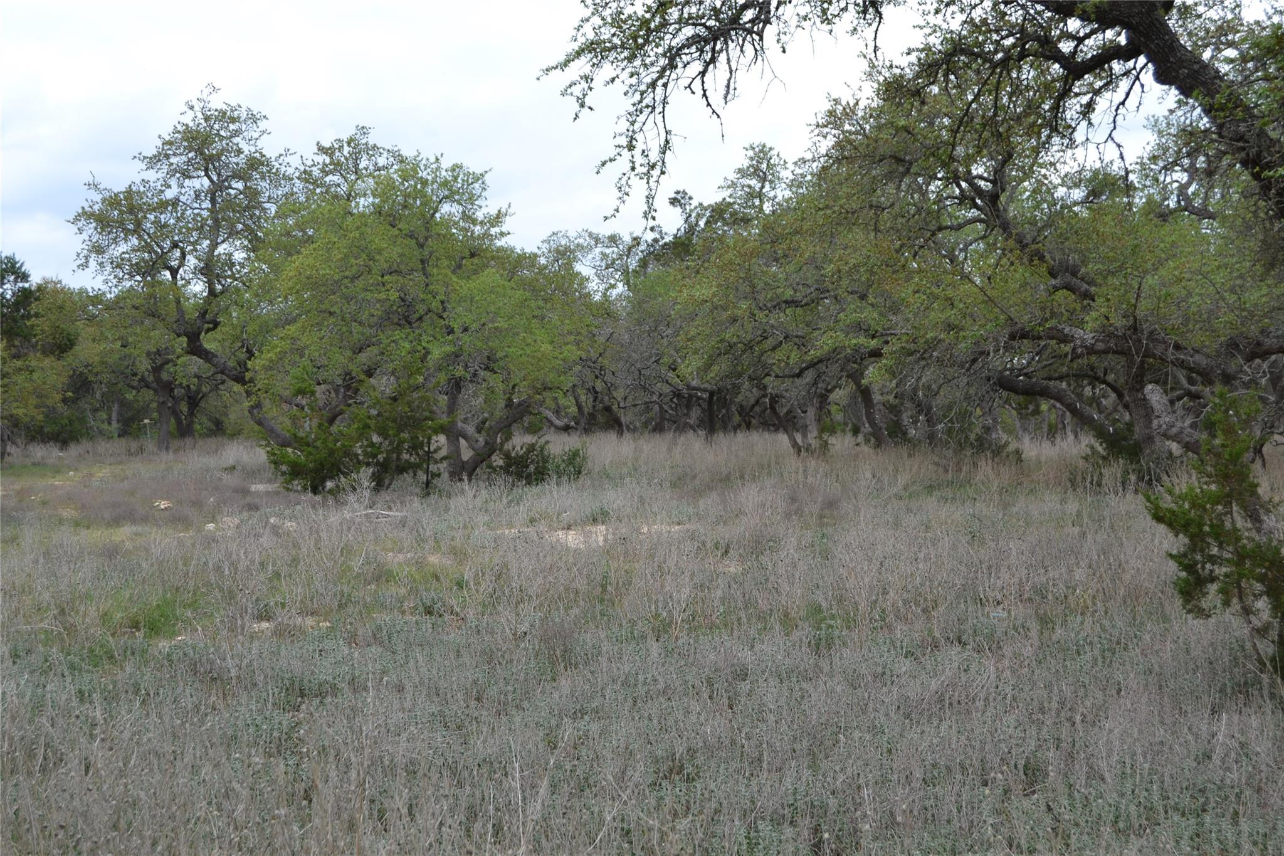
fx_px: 1819
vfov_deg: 26.5
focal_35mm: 51
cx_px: 642
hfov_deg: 38.9
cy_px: 428
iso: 100
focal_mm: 34
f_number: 7.1
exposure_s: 1/200
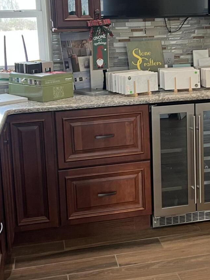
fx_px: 493
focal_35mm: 61
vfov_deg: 31.2
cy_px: 77
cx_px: 161
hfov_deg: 23.7
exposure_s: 1/60
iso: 160
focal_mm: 5.7
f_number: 1.5
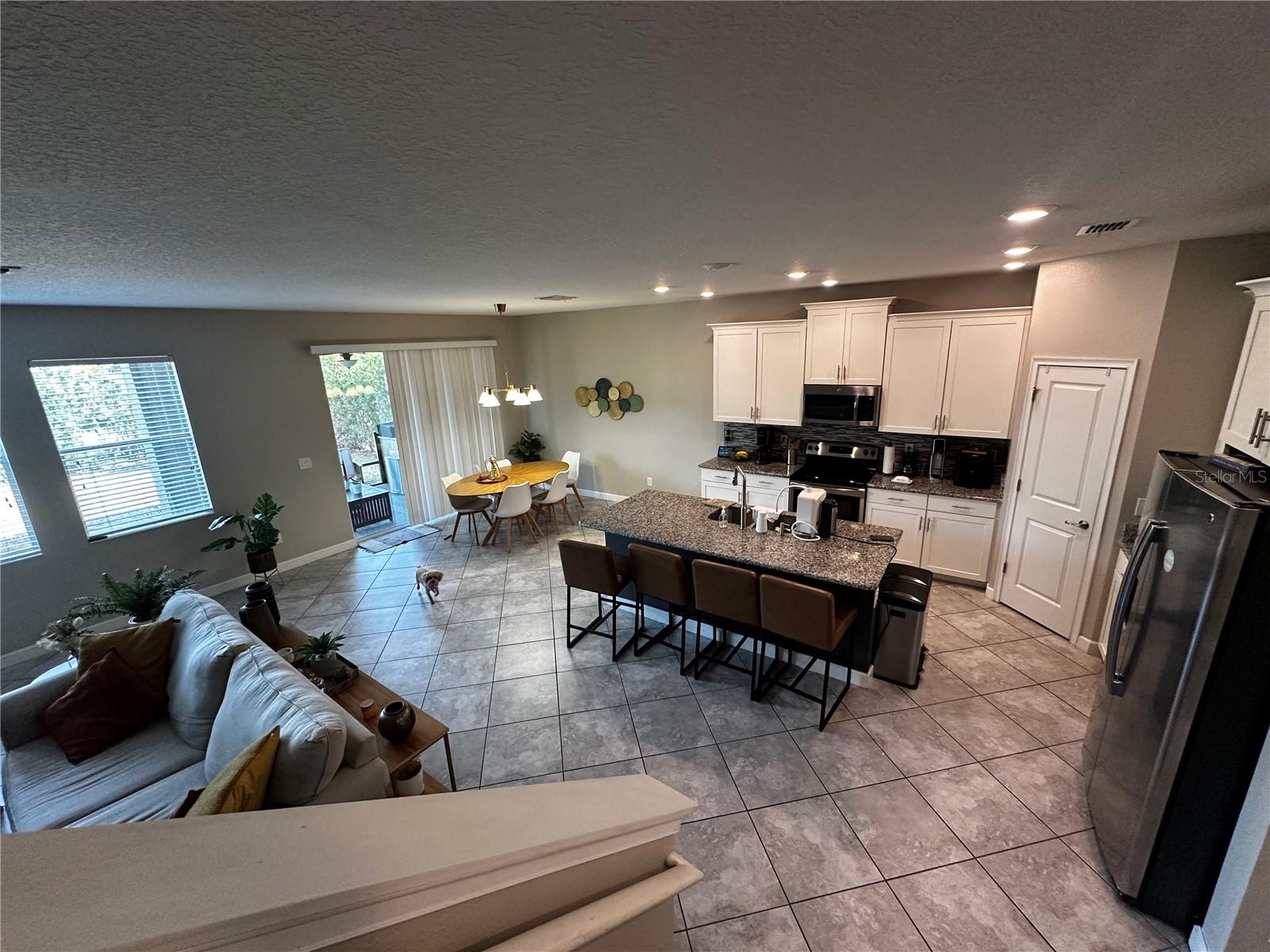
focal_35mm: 14
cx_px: 635
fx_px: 514
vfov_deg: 85.7
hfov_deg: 102.1
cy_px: 476
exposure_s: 1/120
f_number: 2.2
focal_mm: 2.22
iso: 250
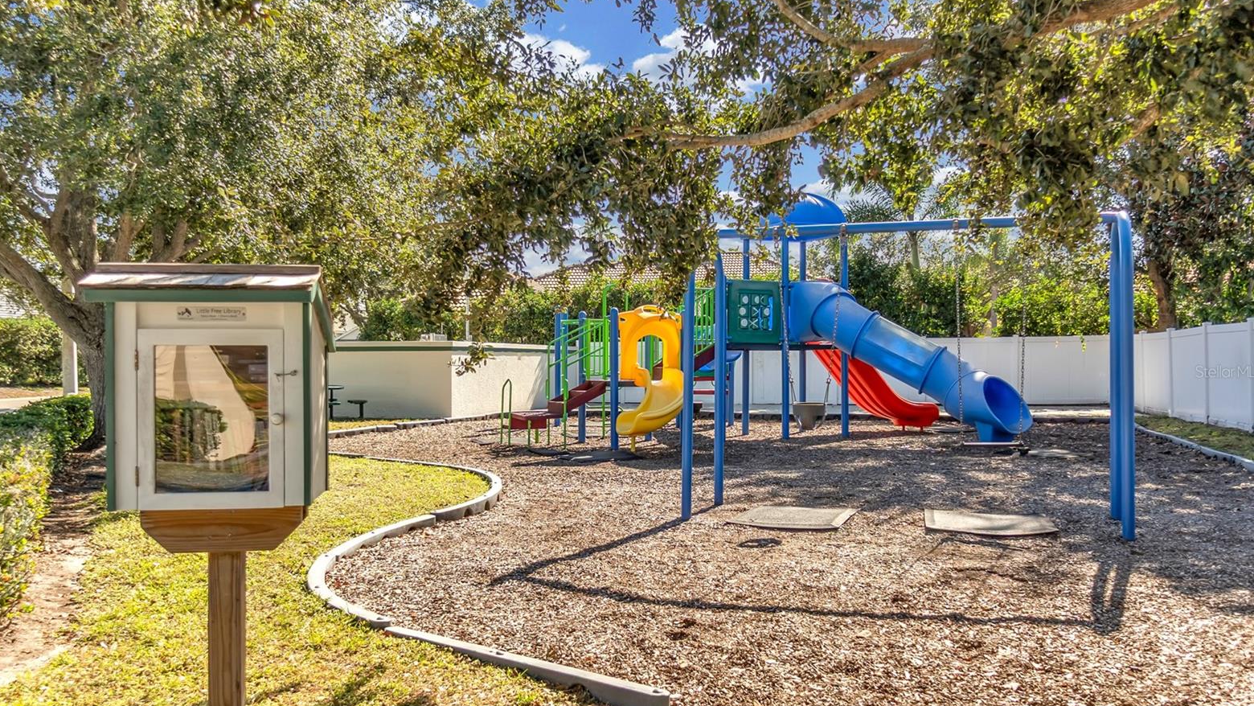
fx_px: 964
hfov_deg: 66.1
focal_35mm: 29
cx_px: 624
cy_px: 371
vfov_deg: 40.2
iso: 100
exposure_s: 1/500
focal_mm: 18
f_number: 4
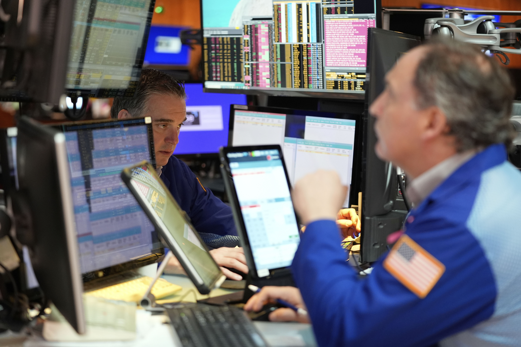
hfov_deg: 23.9
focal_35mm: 85
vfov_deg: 16.1
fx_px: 1230
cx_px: 260
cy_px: 174
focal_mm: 85
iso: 2000
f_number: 2.8
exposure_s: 1/125
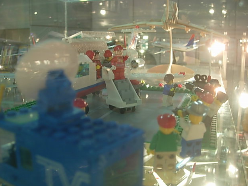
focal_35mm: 39
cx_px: 122
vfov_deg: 36.8
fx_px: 279
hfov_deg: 47.9
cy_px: 95
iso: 79
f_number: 2.8
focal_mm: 7.8
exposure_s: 1/20.7
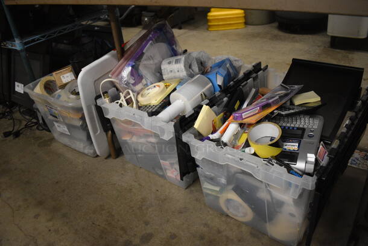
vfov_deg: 43.7
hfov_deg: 61.9
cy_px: 123
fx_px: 307
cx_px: 184
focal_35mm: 30
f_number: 3.5
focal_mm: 20
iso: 2000
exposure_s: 1/125
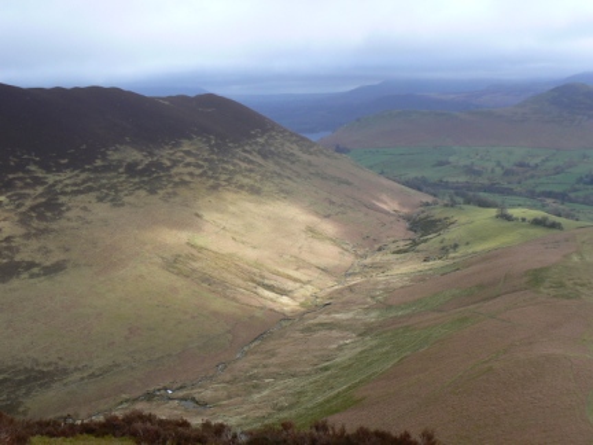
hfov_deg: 51.4
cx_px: 296
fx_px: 617
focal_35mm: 36
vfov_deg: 39.7
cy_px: 222
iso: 80
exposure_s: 1/320
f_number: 5.6
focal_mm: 6
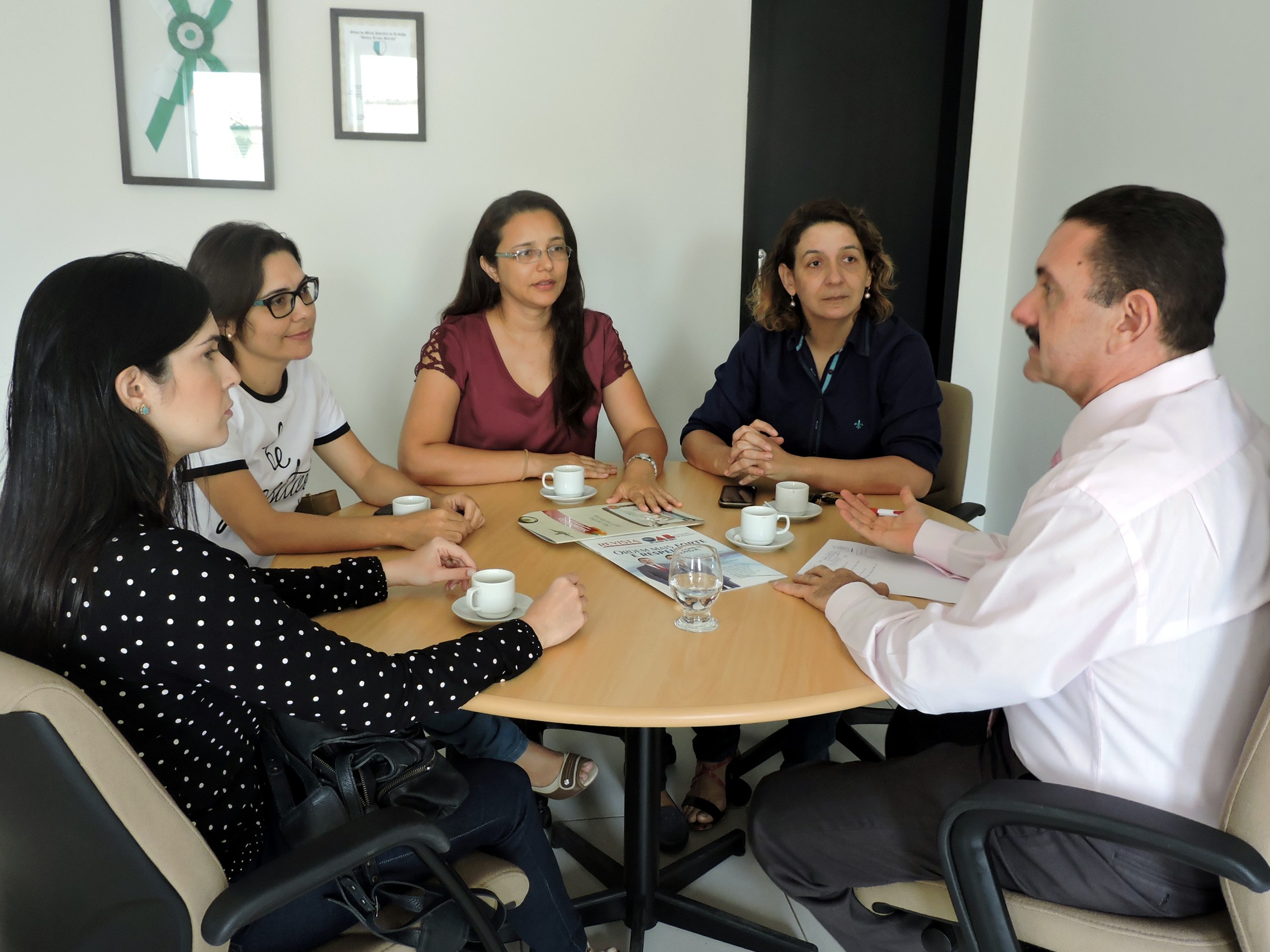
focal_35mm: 30
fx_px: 1101
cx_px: 635
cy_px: 476
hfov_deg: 60.0
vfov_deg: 46.8
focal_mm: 5.4
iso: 250
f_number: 3.1
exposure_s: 1/30
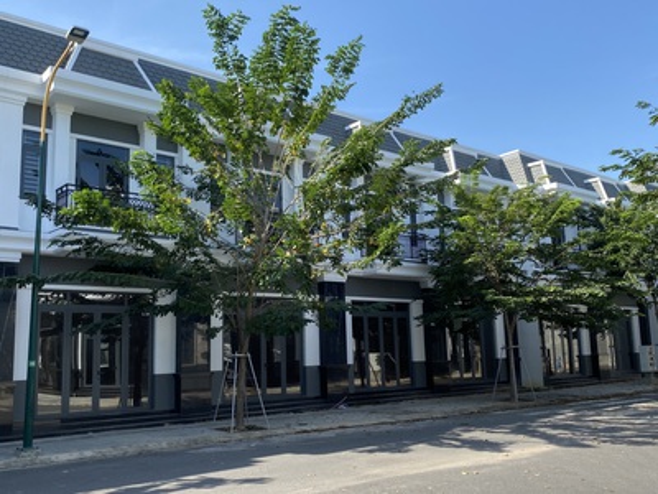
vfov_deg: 53.1
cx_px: 329
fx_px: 494
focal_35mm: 26
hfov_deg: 67.3
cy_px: 247
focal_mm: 4.25
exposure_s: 1/1330
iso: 32
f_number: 1.8
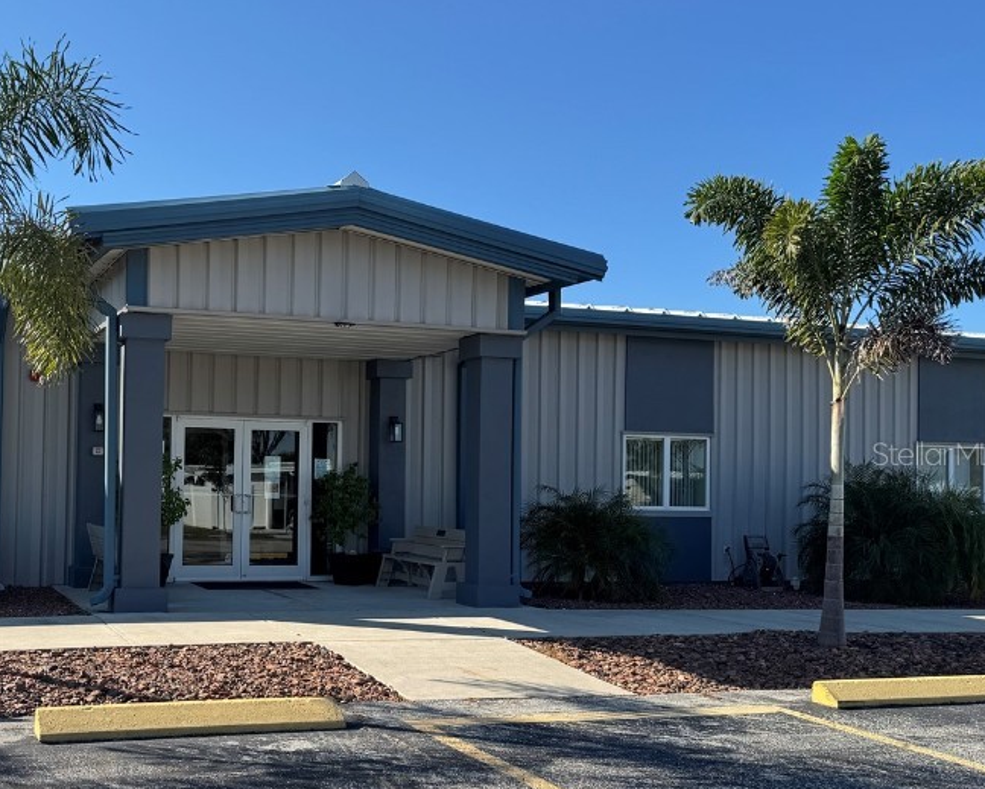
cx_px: 237
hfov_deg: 47.1
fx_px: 1079
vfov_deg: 40.1
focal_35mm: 37
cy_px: 453
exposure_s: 1/3247
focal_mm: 6.76
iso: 80
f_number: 1.78
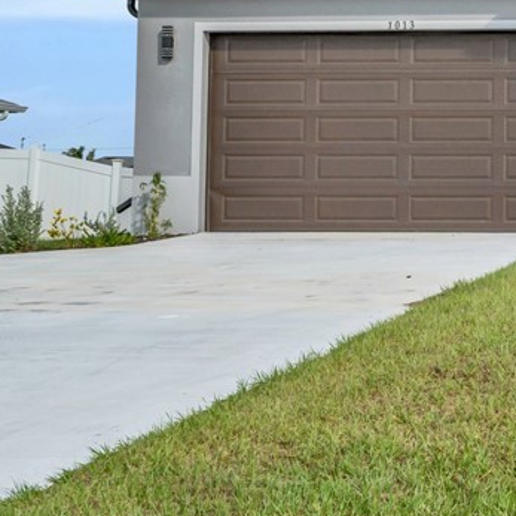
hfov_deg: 17.2
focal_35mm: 93
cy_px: 96
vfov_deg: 18.5
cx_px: 736
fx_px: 1568
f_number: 9
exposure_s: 1/1600
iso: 200
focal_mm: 35
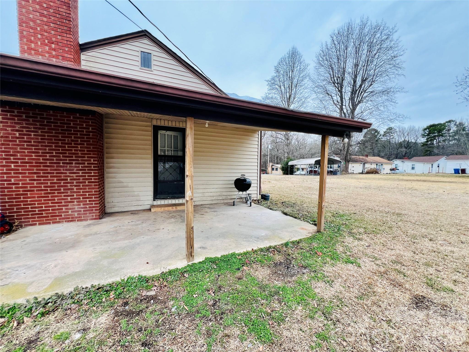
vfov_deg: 89.9
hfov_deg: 106.2
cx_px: 234
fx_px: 176
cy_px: 176
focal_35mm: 13
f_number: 1.8
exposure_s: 1/99
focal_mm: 1.57
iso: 50
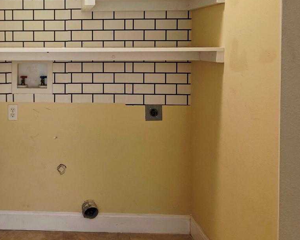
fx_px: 417
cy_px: 55
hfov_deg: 37.4
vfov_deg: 31.4
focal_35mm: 47
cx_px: 41
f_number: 1.8
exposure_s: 1/120
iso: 400
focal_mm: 5.4
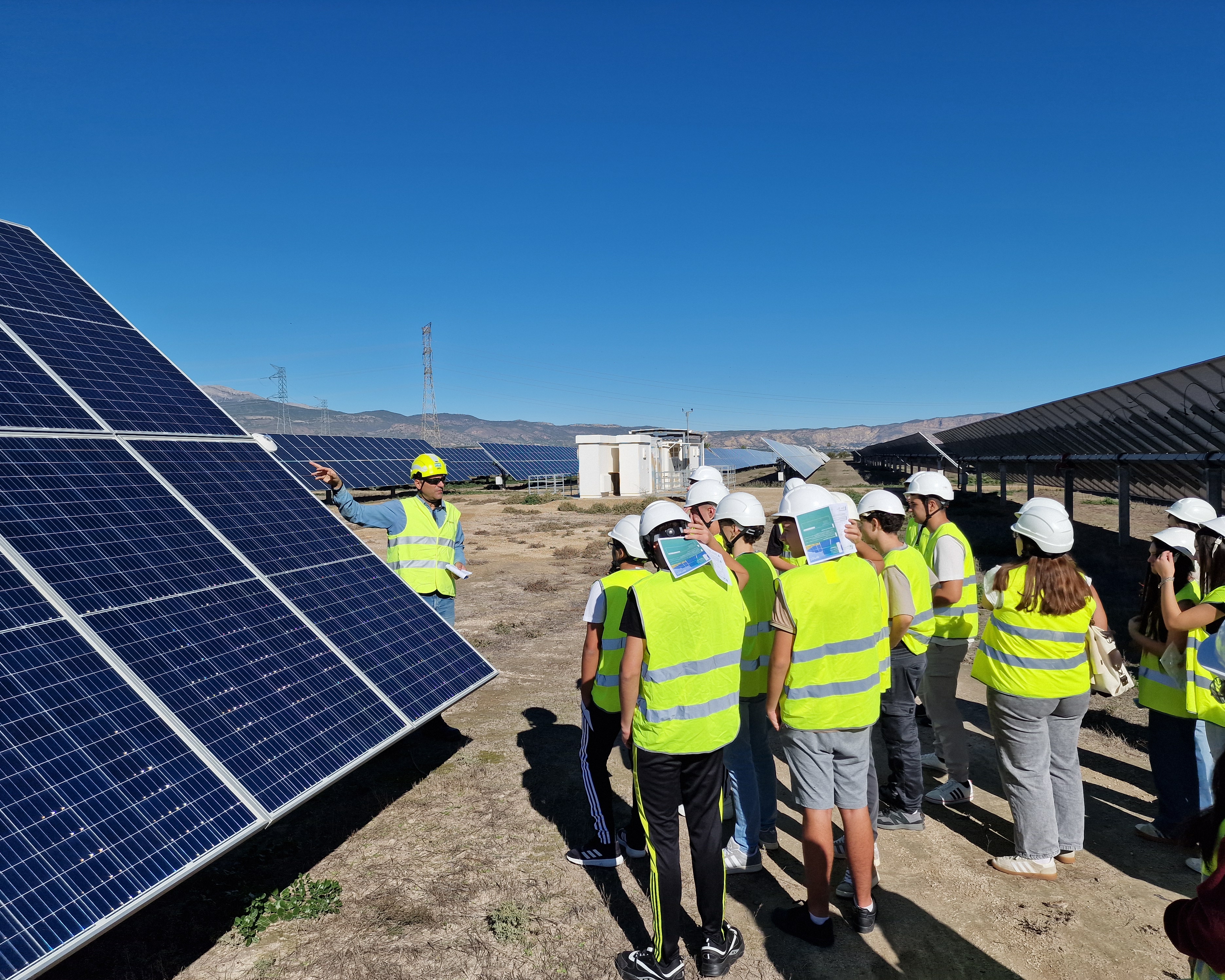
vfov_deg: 58.8
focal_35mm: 24
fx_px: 870
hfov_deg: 70.2
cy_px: 490
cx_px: 649
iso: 50
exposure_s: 1/2784
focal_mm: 6.4
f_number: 1.8
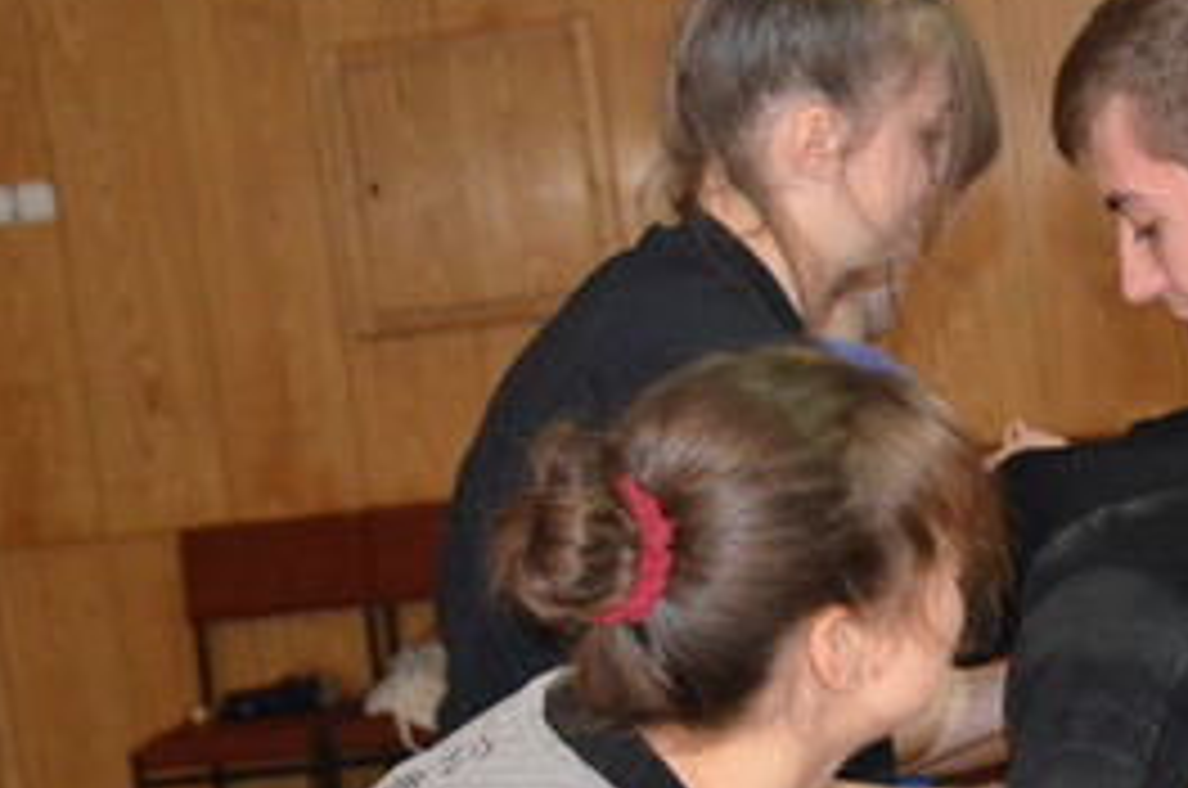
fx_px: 3459
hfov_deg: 19.1
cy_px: 558
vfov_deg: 13.0
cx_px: 1076
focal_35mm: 105
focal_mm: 26
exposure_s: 1/60
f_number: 3.2
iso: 3200
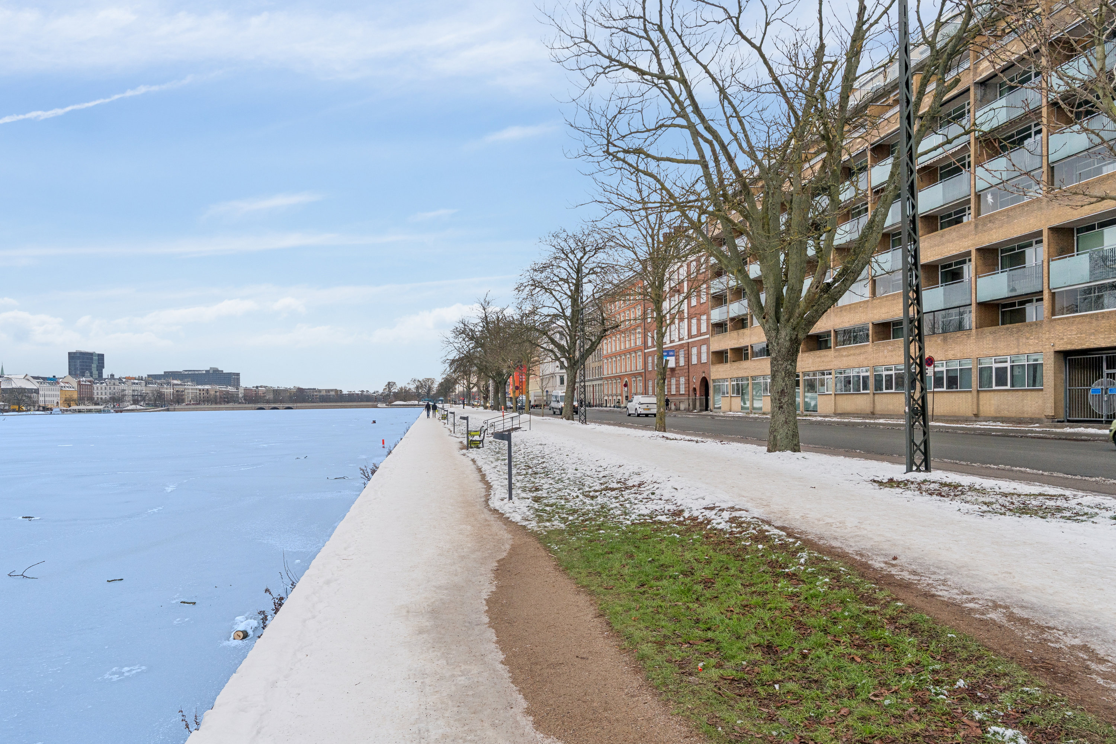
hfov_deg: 73.7
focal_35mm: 24
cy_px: 372
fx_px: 744
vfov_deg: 53.1
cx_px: 558
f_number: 7.1
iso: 400
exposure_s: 1/250
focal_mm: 16
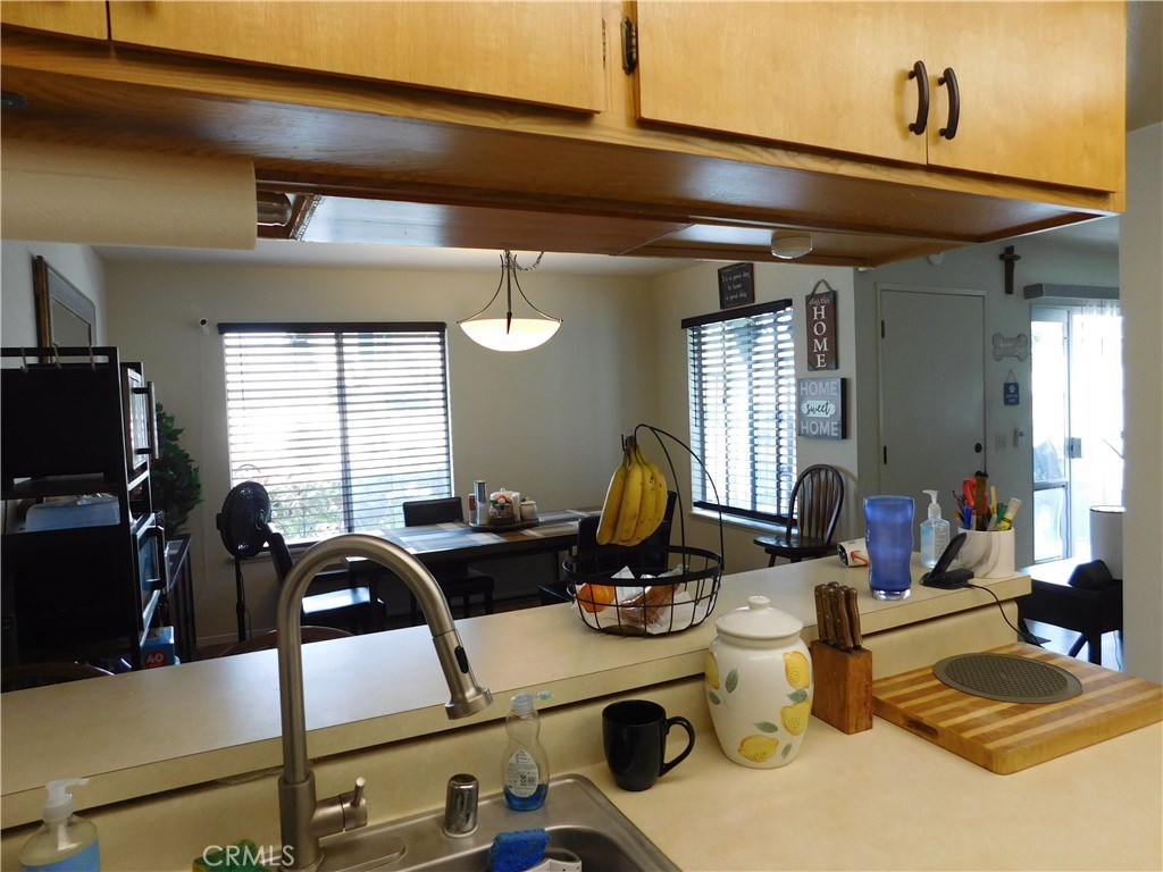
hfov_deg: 73.9
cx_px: 582
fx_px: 773
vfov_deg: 58.9
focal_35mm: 23
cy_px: 436
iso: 140
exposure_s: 1/30
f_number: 3
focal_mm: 4
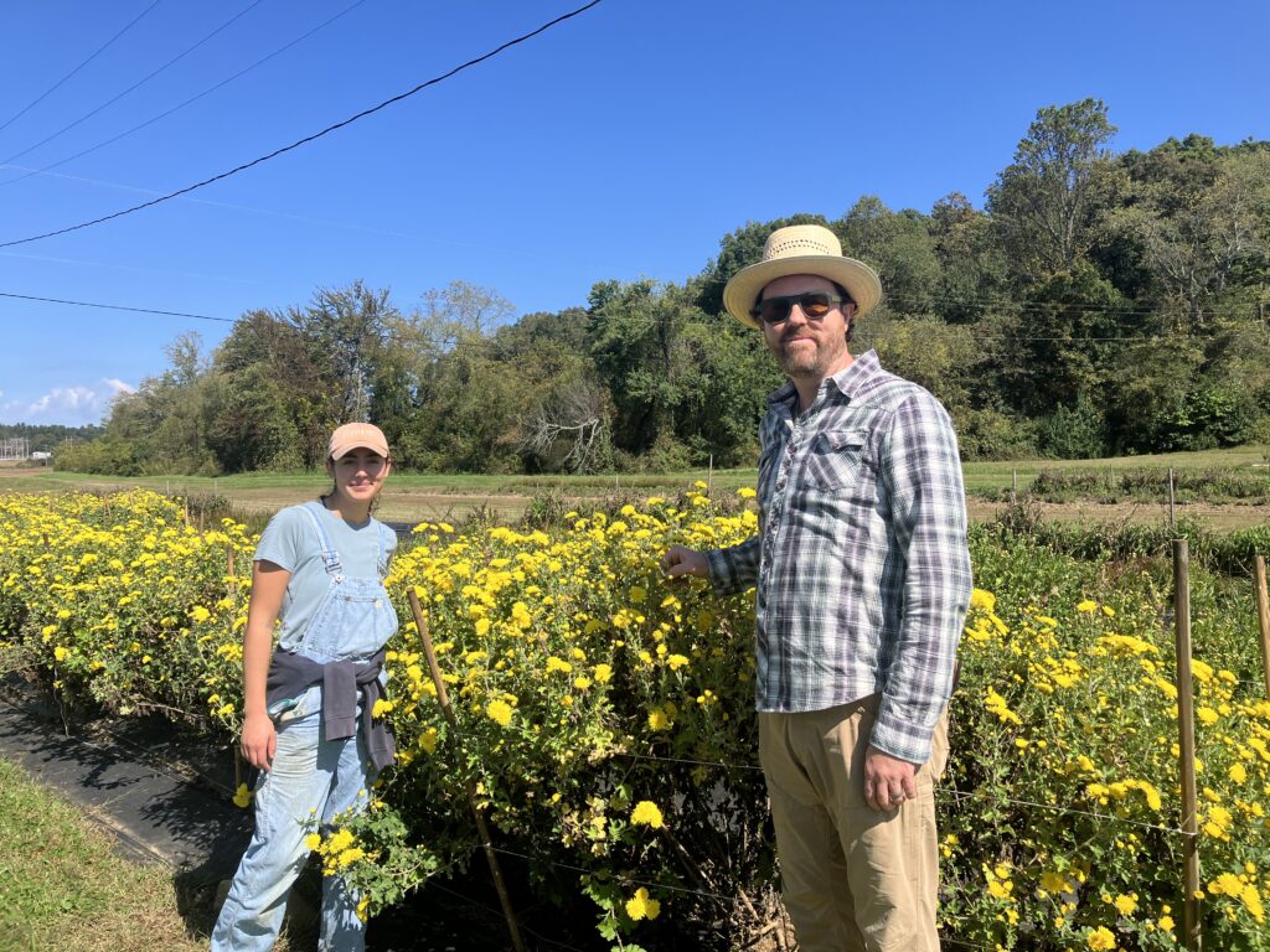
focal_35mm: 28
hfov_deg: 63.4
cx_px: 635
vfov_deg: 49.7
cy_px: 476
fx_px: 1027
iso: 32
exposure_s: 1/1675
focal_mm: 3.99
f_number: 1.8
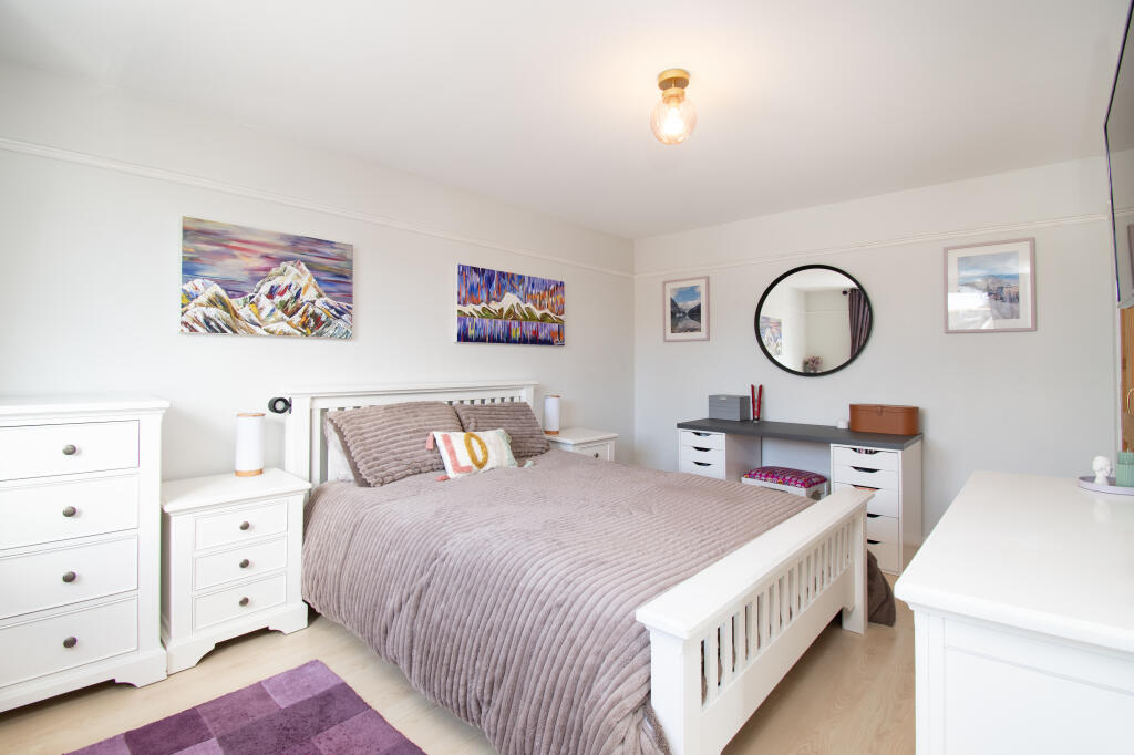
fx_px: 472
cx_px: 567
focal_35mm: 15
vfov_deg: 77.3
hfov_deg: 100.4
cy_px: 378
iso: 320
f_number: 8
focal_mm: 10
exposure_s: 1/15
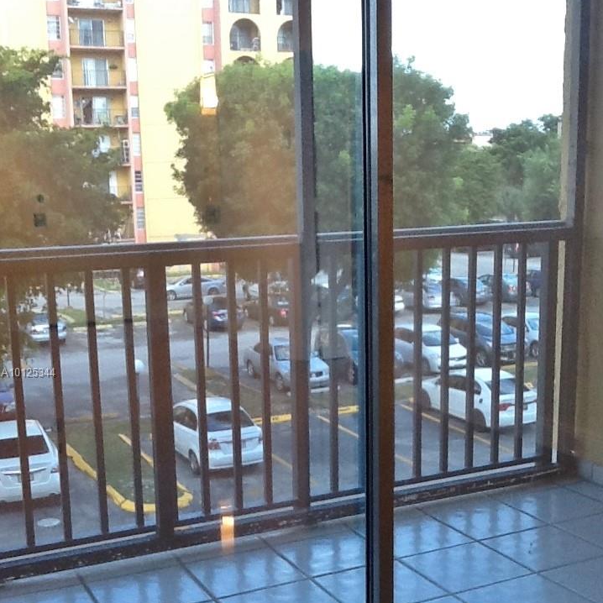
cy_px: 373
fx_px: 1025
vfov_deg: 32.6
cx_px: 302
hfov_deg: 32.8
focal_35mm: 52
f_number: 2.4
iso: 50
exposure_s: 1/60
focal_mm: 2.03
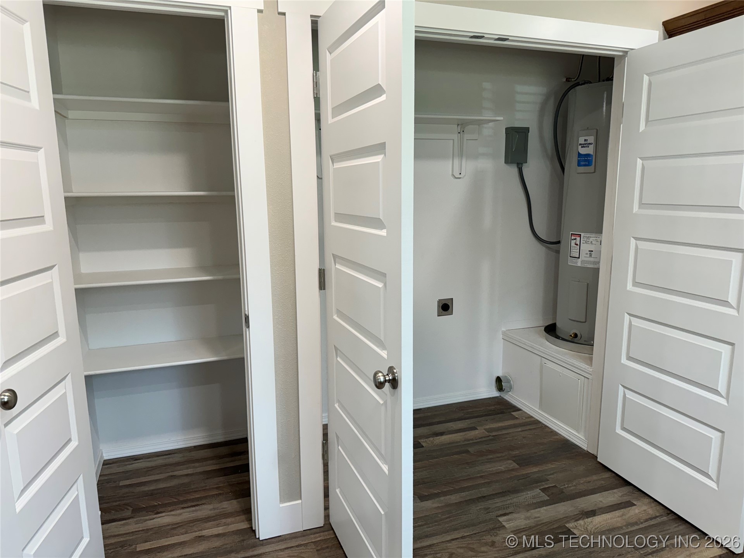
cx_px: 372
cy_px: 279
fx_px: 516
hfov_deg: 71.6
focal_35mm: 24
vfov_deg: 56.8
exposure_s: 1/120
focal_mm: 6.76
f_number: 1.78
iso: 125
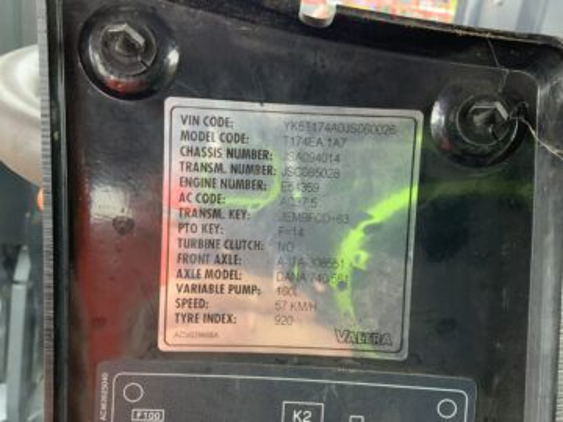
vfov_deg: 48.2
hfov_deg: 61.7
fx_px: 472
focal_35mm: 29
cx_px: 282
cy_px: 211
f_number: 1.8
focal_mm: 3
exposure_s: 1/60
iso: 160
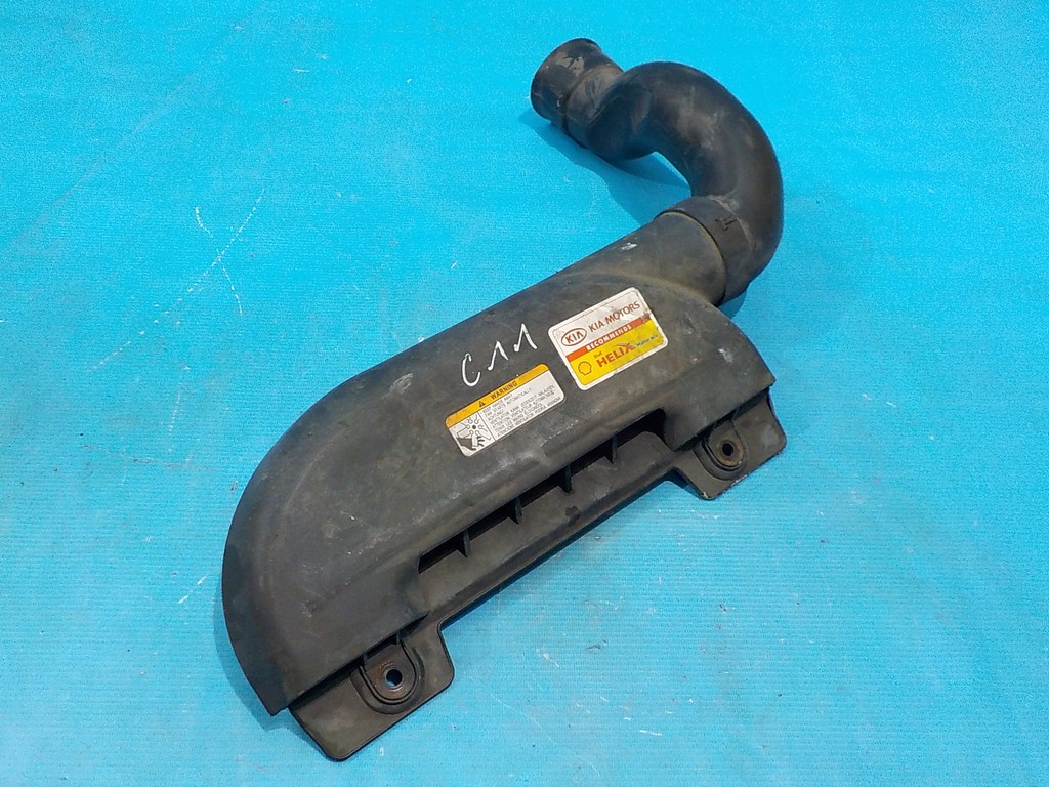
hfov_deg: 60.0
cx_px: 524
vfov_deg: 46.8
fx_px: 909
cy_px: 394
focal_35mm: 30
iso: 250
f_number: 3.3
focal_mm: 4.1
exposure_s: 1/30
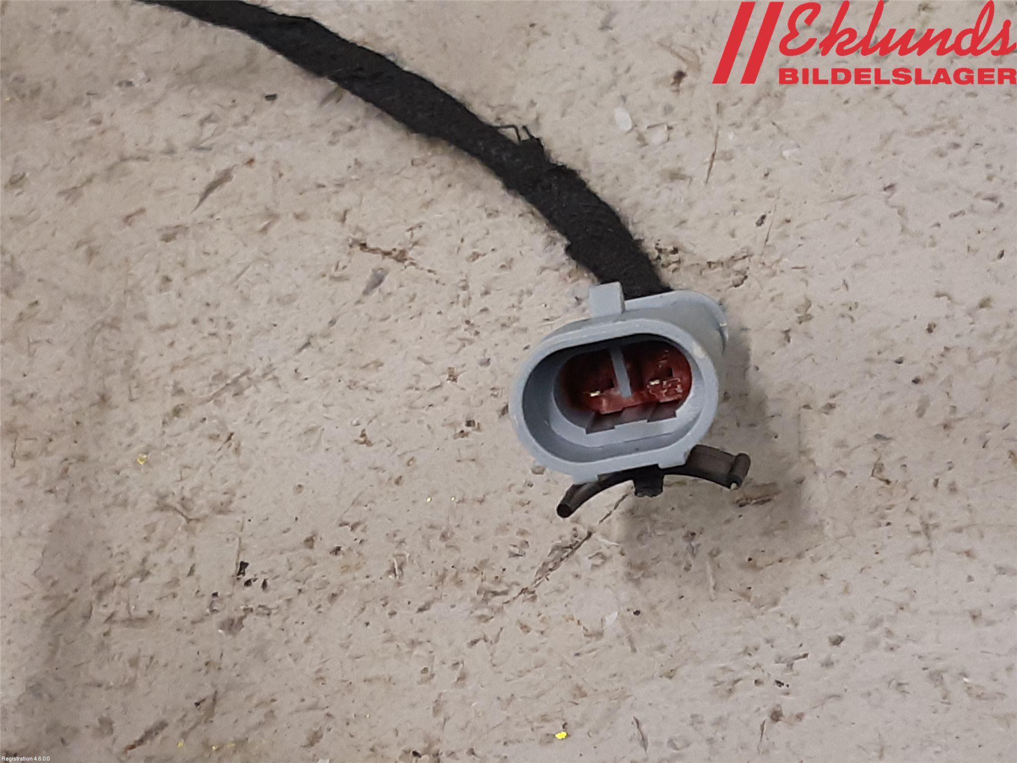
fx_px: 764
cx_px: 508
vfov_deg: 53.1
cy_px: 382
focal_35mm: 26
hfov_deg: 67.3
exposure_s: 1/50
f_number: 1.7
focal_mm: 3.93
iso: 160
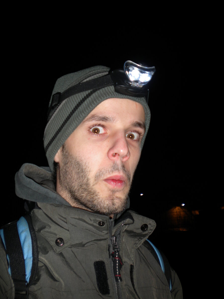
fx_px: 302
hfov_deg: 40.7
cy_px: 150
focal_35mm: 35
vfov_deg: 52.6
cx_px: 112
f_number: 3.1
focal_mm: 6.3
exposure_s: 1/30
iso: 100
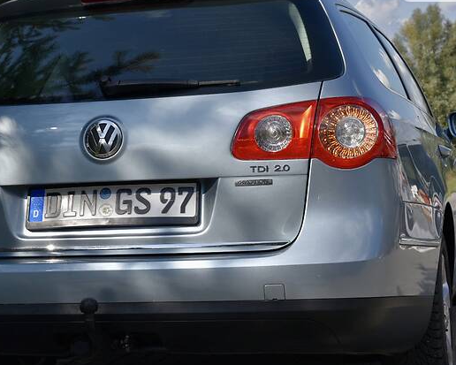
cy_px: 189
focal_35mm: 80
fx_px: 1080
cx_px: 187
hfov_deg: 23.8
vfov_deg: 19.2
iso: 200
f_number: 10
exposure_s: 1/400
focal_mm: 55
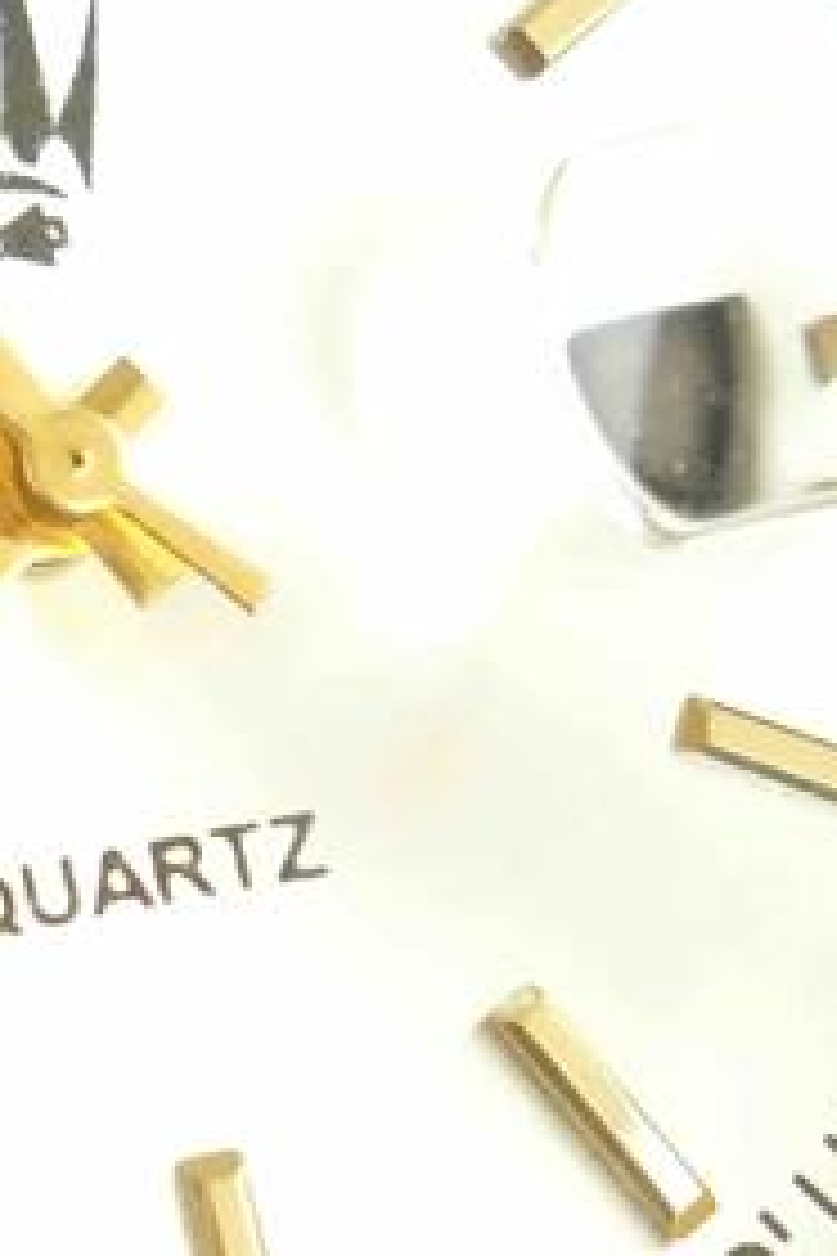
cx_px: -4
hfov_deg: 2.2
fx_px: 21621
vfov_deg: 3.3
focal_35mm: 620
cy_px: 626
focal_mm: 80
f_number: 8
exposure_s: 1/40
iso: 250
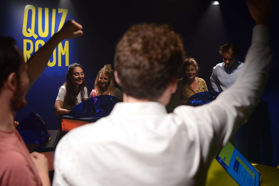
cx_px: 134
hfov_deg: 45.4
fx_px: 333
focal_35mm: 43
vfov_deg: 31.2
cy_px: 79
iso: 1600
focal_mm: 35
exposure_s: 1/320
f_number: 2.8
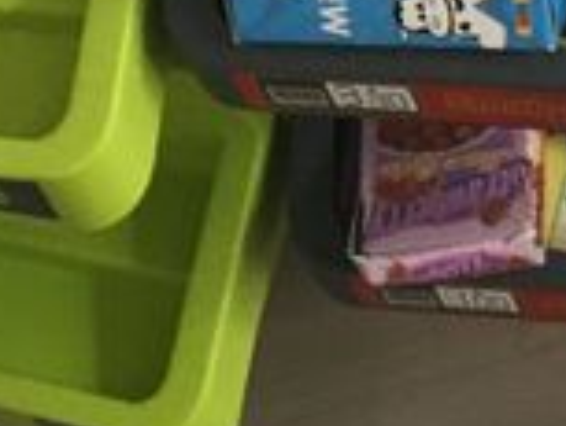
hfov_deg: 10.4
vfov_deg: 7.1
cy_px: -800
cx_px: 522
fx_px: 3093
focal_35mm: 189
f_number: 2.2
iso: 125
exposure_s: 1/33
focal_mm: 4.15
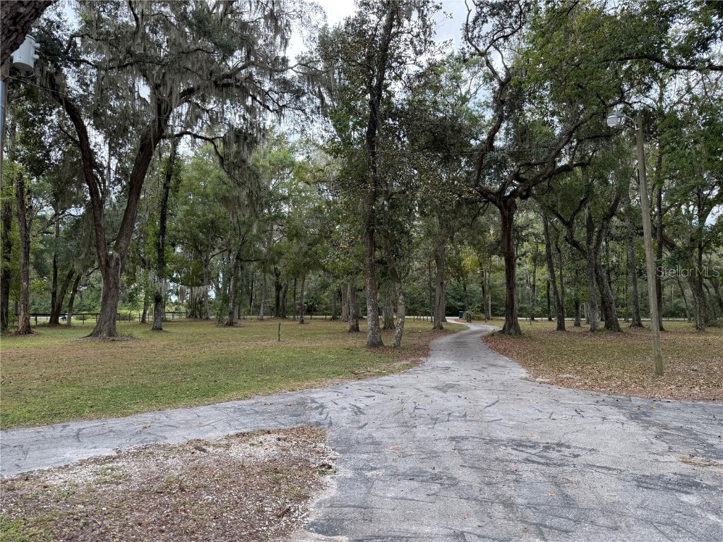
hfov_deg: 71.6
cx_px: 362
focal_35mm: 24
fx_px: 501
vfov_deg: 56.8
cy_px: 271
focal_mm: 6.76
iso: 100
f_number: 1.78
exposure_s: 1/868
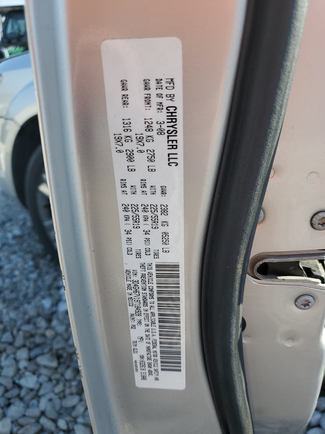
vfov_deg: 67.3
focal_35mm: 26
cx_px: 162
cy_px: 217
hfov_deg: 53.1
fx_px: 325
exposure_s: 1/909
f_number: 1.5
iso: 50
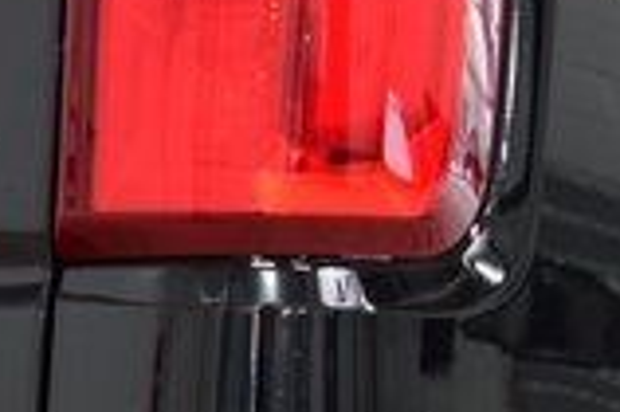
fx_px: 3028
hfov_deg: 11.0
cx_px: -439
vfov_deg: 7.6
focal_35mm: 176
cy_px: 716
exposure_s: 1/15
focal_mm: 29
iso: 1250
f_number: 6.3
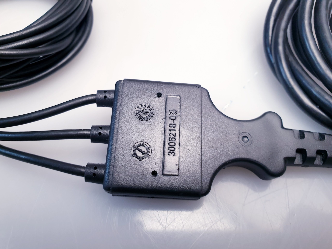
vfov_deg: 53.1
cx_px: 166
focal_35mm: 26
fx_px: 249
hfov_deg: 67.3
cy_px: 124
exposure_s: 1/50
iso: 100
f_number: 2.4
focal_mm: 4.3
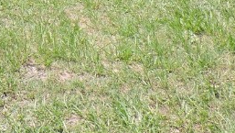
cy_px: -182
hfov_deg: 18.9
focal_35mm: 104
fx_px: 649
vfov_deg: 10.2
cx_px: -79
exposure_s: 1/800
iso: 100
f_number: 3
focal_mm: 4.3
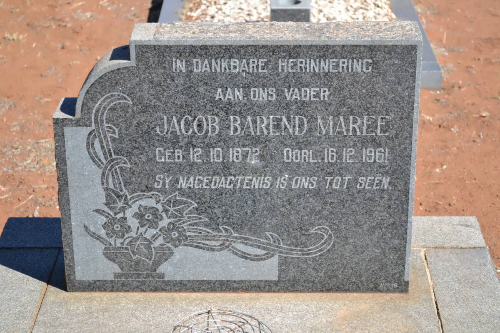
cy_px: 166
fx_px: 1146
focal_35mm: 82
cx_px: 250
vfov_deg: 16.6
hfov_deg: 24.6
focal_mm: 55
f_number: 5.6
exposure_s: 1/125
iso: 200
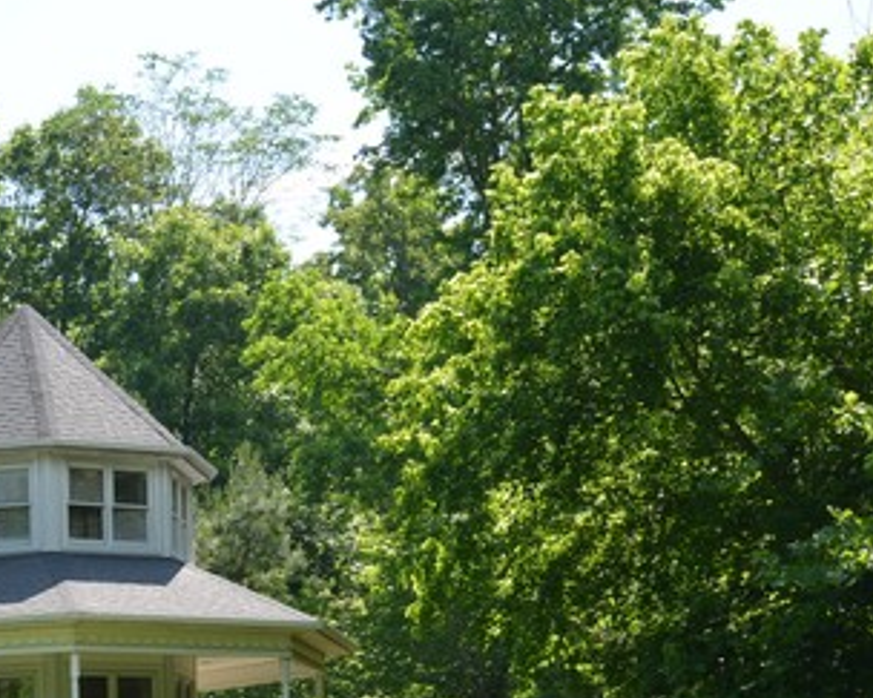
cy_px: 816
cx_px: -174
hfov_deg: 20.8
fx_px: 2221
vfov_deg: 17.1
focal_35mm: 86
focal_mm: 31
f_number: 8
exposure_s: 1/160
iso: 200
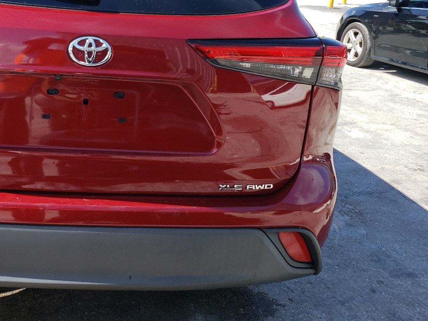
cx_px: 105
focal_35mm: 44
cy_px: 92
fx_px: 544
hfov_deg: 41.6
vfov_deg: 32.4
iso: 50
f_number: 1.5
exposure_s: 1/1429
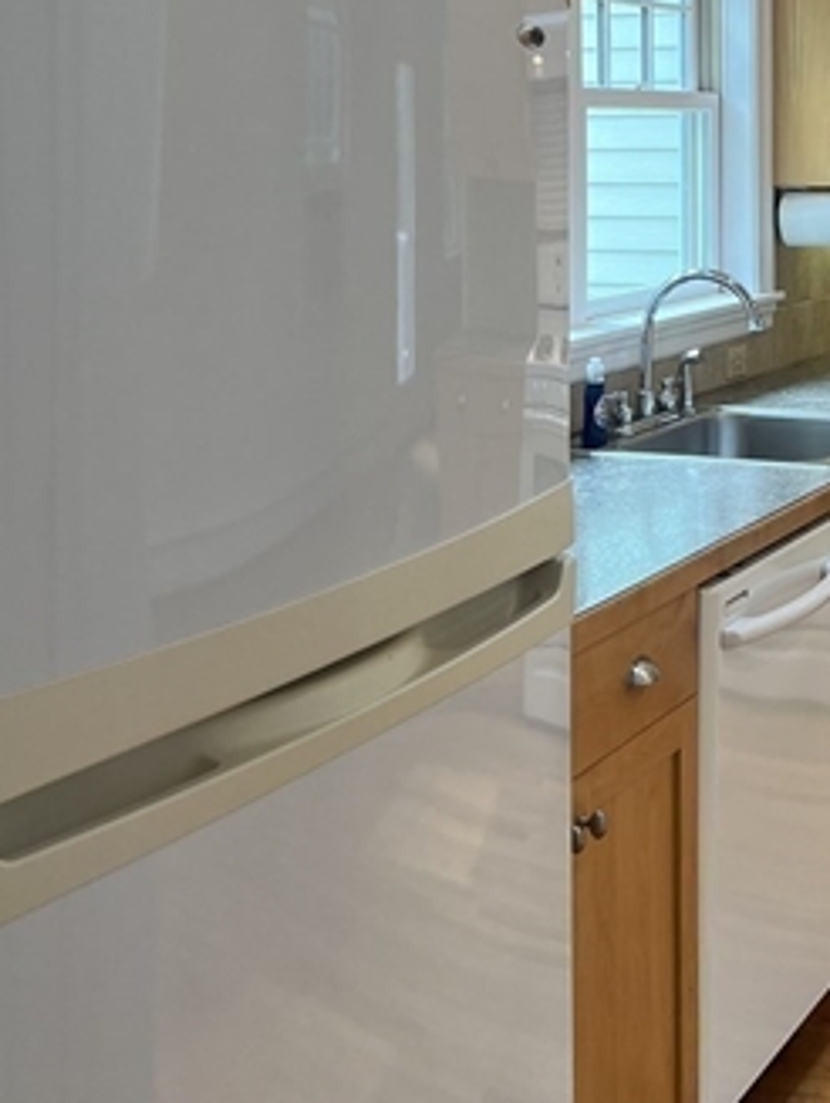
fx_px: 1946
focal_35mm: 61
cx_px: 779
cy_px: 155
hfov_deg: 23.3
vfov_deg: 30.5
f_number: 1.5
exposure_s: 1/120
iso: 50
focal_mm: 5.7
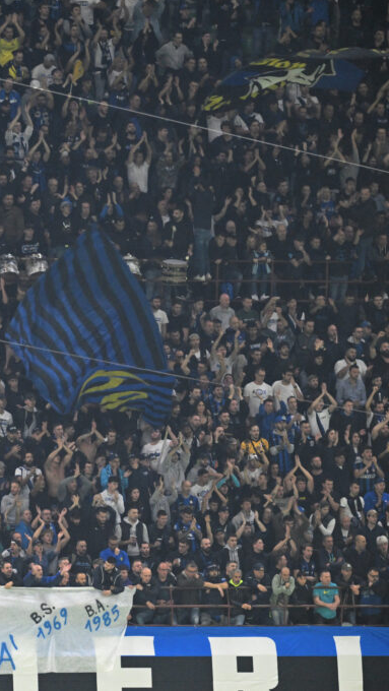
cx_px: -115
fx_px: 10112
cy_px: 345
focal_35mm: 552
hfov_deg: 2.2
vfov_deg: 3.9
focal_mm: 350
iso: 1600
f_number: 6
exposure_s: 1/100
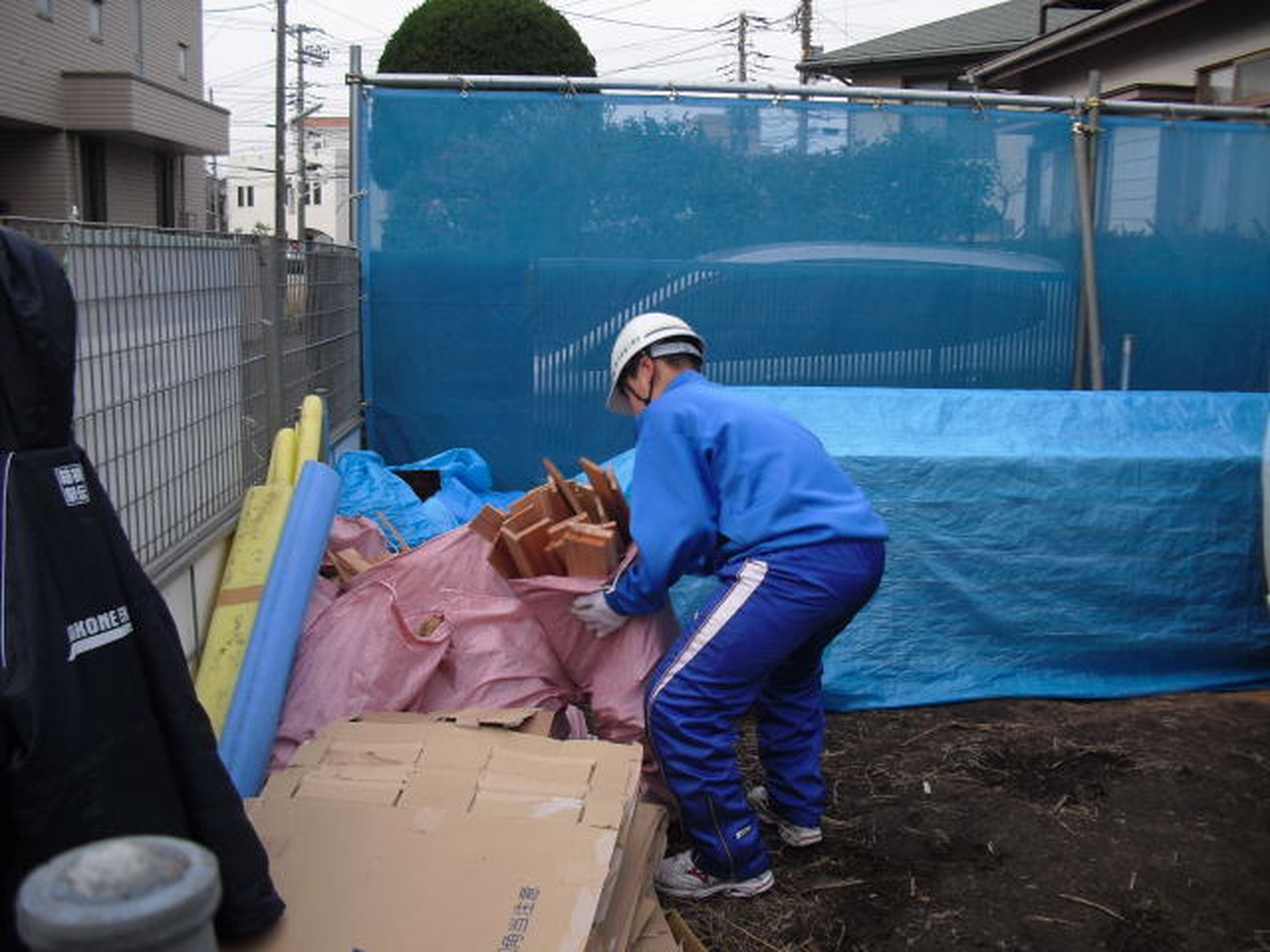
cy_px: 476
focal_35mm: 36
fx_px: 1321
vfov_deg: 39.7
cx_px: 635
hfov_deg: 51.4
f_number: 7.8
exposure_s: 1/100
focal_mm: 6.3
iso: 100
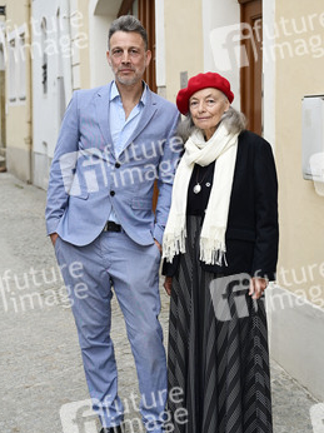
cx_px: 160
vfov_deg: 38.2
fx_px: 625
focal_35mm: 50
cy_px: 229
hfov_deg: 29.1
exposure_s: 1/200
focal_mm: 45
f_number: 3.5
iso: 640
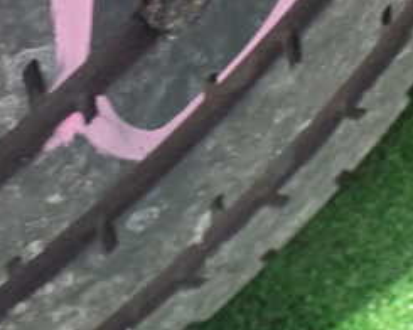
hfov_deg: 19.4
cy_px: 13
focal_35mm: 98
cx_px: 113
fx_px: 1198
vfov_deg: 15.5
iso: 800
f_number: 2.8
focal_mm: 7.31
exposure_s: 1/13
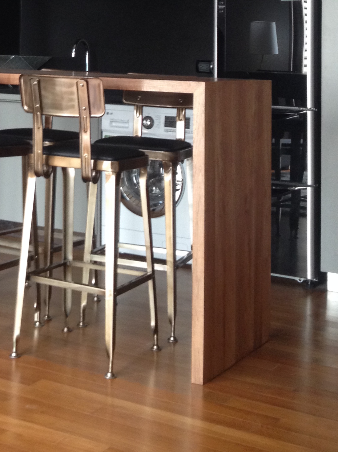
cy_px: -8
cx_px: 3
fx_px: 1016
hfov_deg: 18.4
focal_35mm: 78
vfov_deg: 23.9
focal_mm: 4.28
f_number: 2.4
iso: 125
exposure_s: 1/20
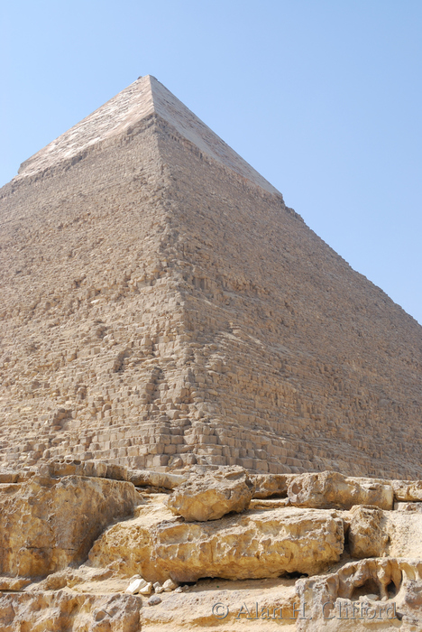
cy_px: 316
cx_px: 211
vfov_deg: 41.1
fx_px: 842
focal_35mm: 48
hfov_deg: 28.1
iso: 100
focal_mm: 32
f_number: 7.1
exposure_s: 1/200
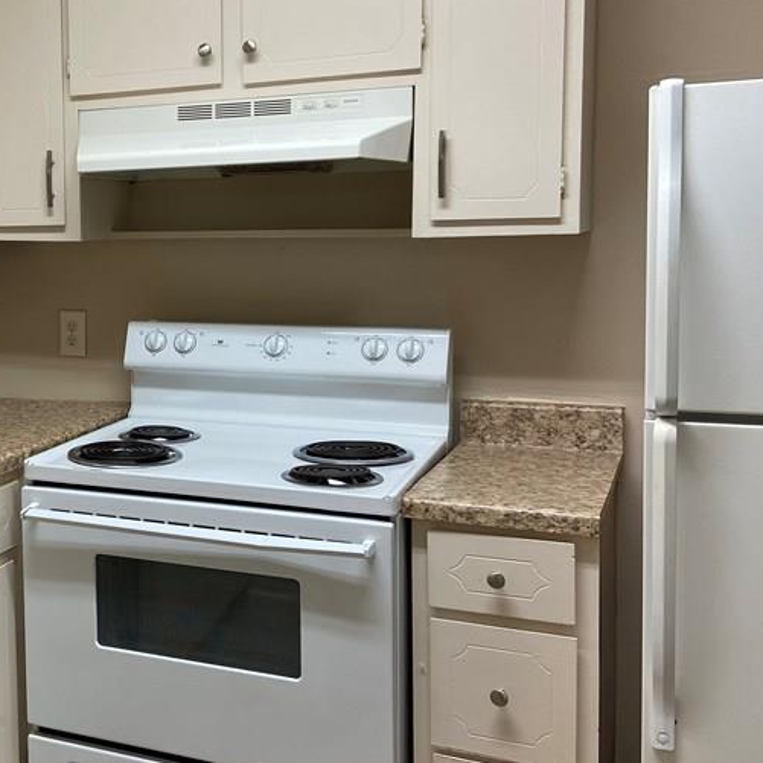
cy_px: 335
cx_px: 53
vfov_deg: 36.0
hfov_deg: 33.8
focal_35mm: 47
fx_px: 1172
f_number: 1.8
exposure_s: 1/60
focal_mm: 4.25
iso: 64
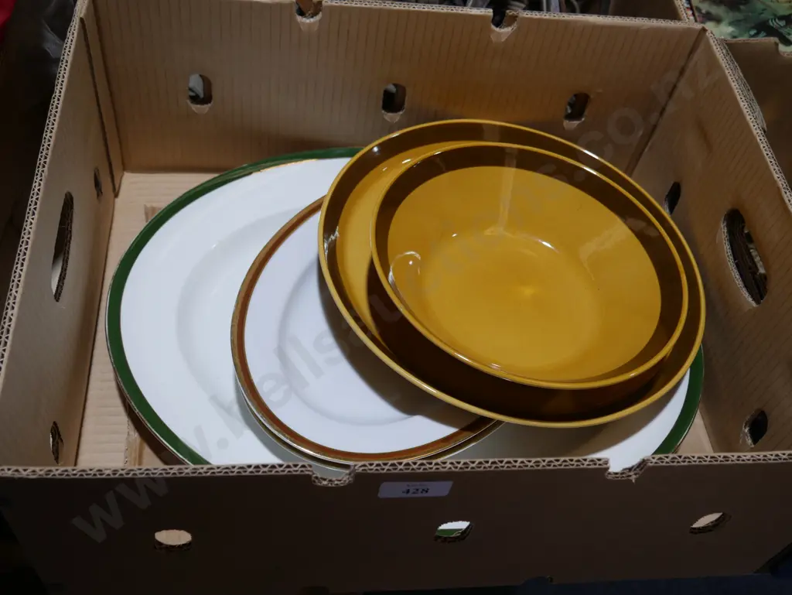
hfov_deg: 49.0
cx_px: 396
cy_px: 298
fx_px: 870
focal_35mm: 38
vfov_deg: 37.8
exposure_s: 1/100
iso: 200
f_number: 4.1
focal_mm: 19
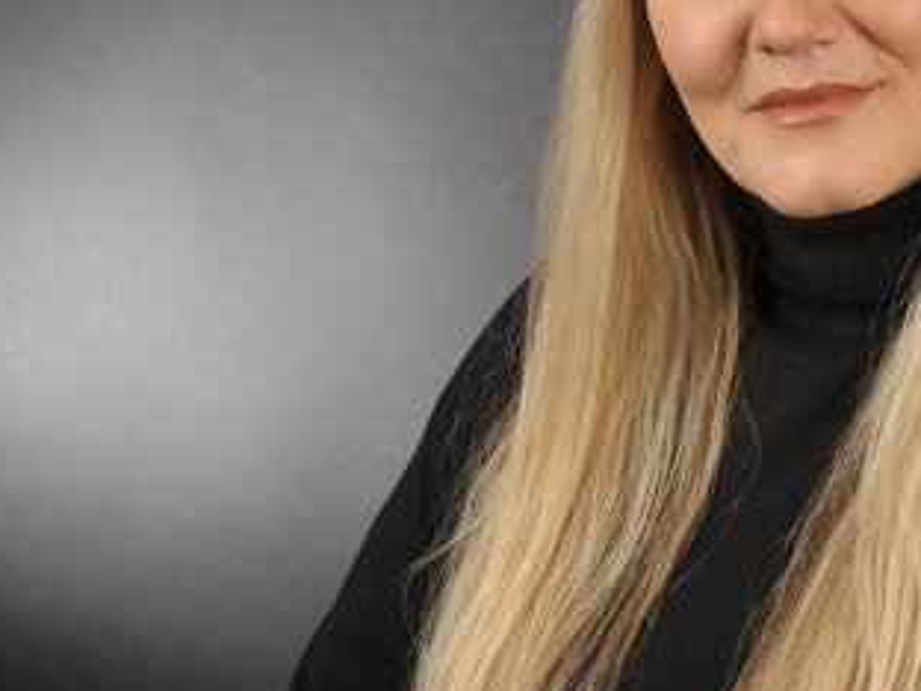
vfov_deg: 13.3
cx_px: 832
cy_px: 239
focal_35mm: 111
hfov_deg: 17.5
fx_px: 2953
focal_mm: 45
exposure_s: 1/160
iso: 200
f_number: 13
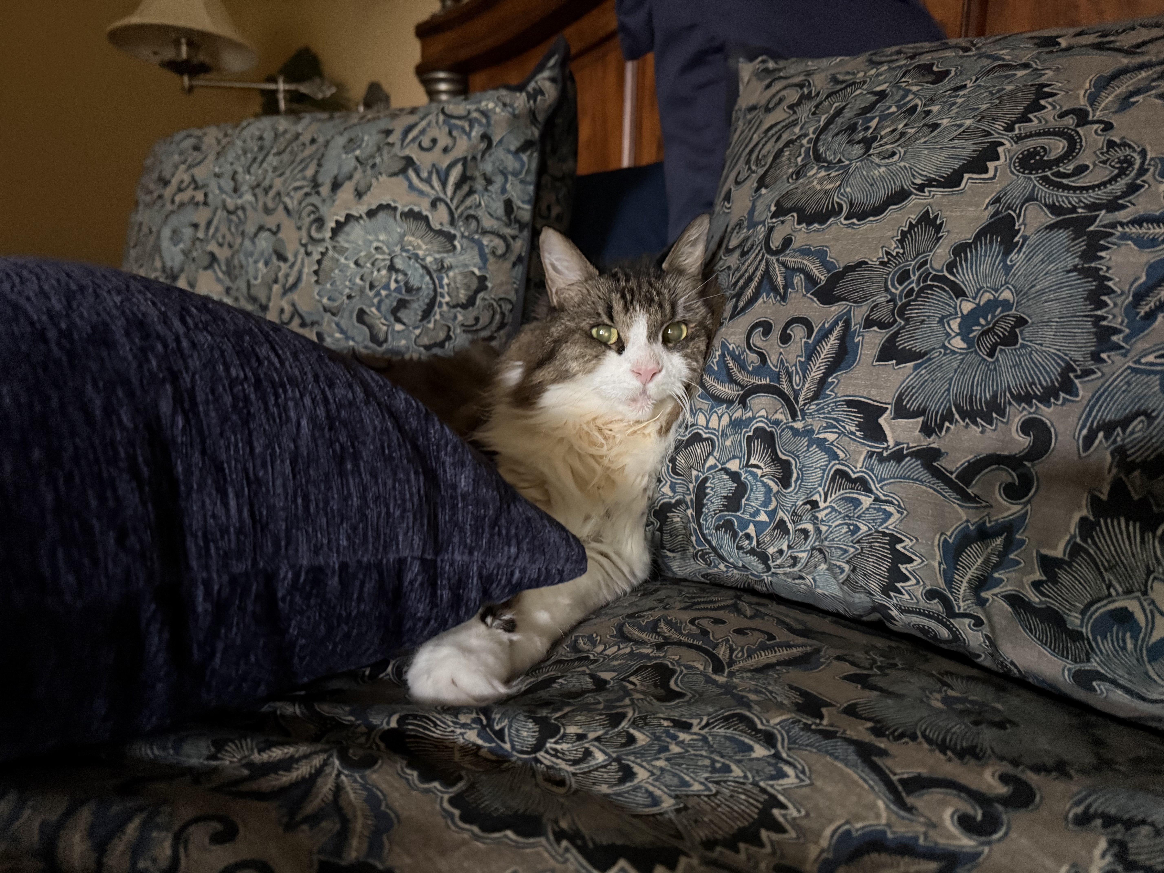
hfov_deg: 71.6
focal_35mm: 24
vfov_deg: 56.8
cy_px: 436
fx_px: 807
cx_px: 582
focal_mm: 6.76
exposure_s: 1/24
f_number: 1.78
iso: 1600
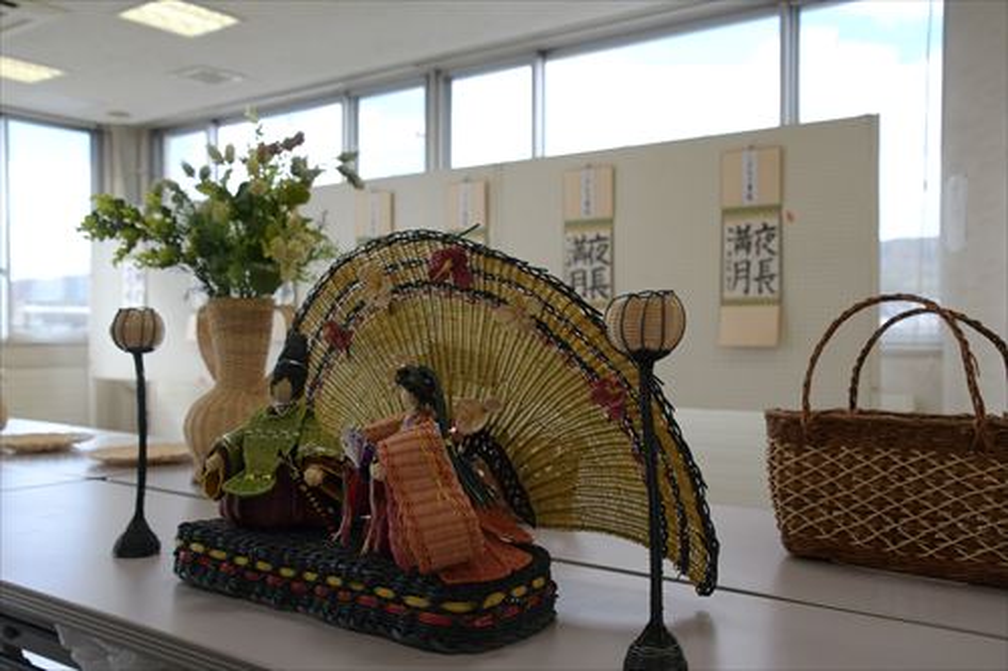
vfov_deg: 36.8
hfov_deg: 53.1
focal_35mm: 36
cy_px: 336
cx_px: 504
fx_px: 1008
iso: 800
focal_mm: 24
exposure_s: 1/640
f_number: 5.6
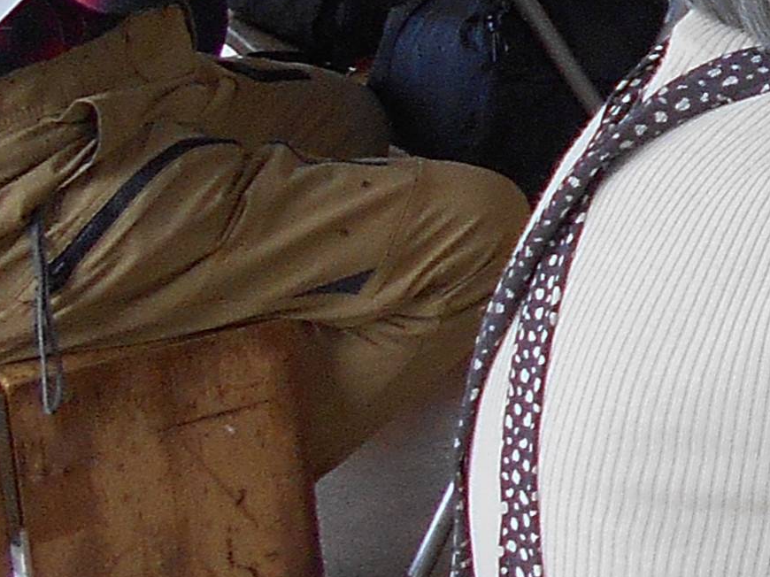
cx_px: 1904
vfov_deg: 9.3
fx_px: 3425
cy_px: -323
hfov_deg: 10.8
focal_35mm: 154
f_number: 3.2
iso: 110
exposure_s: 1/30
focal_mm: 4.6
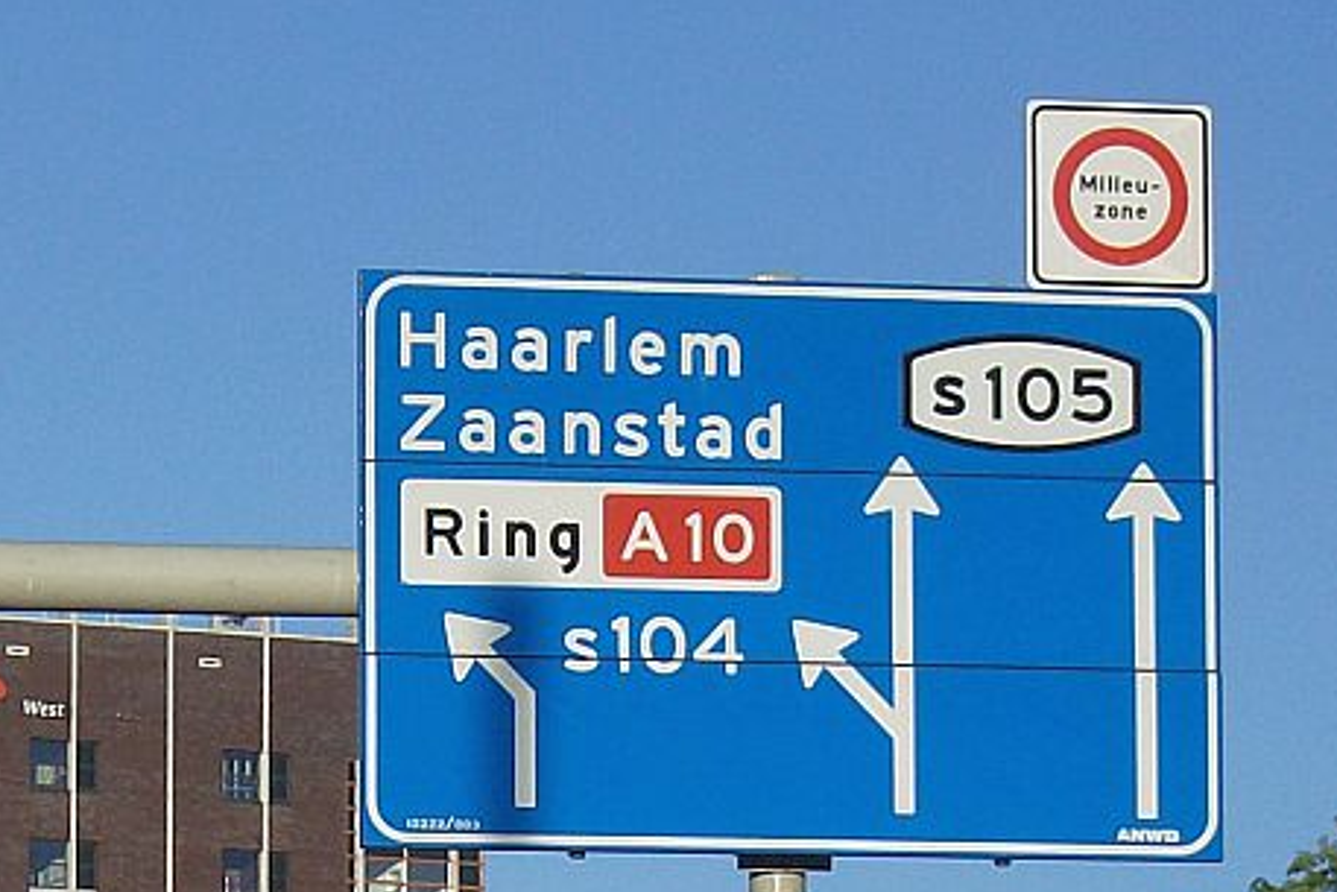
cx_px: 117
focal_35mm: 251
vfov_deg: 5.5
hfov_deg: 8.2
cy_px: 1104
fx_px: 9324
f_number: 7.8
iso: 100
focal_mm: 18
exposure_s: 1/329
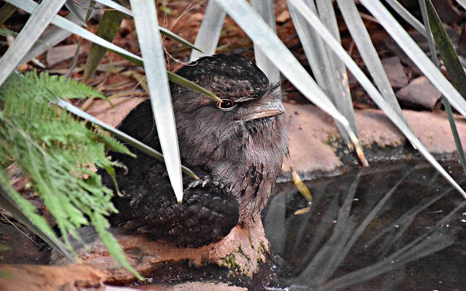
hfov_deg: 9.8
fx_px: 2730
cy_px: 146
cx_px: 233
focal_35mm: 215
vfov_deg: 6.1
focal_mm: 140
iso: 12800
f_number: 5.6
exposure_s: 1/400
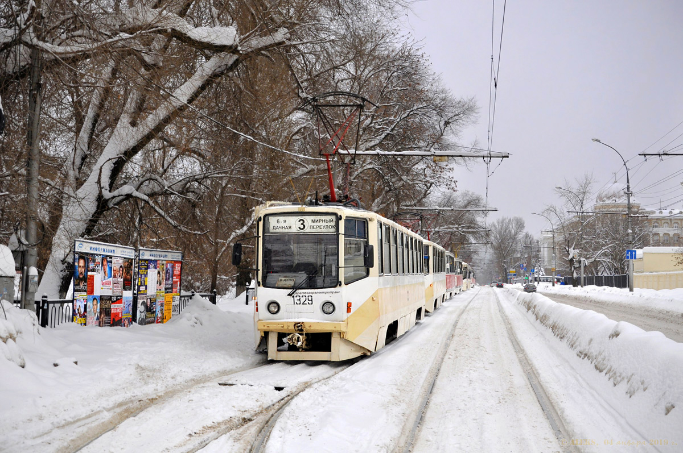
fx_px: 739
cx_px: 342
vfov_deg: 34.1
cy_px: 226
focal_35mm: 39
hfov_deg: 49.6
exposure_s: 1/250
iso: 220
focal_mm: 26
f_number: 5.6
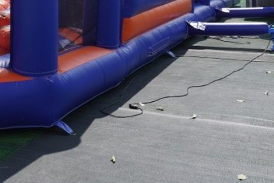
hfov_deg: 30.6
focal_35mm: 62
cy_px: -38
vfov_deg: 20.5
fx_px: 472
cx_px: 14
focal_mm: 16
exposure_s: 1/250
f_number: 8
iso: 100
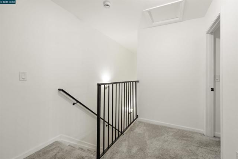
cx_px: 119
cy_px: 80
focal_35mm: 16
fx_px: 106
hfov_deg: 96.7
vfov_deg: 73.8
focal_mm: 16
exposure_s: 1/20
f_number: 8
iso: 400
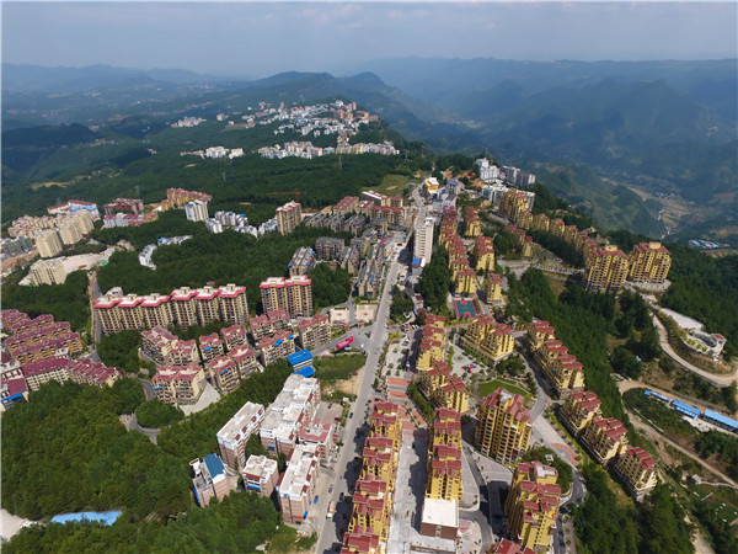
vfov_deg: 66.0
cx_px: 369
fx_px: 426
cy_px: 277
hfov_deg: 81.7
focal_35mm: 20
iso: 100
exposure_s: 1/1130
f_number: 2.8
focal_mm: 3.61
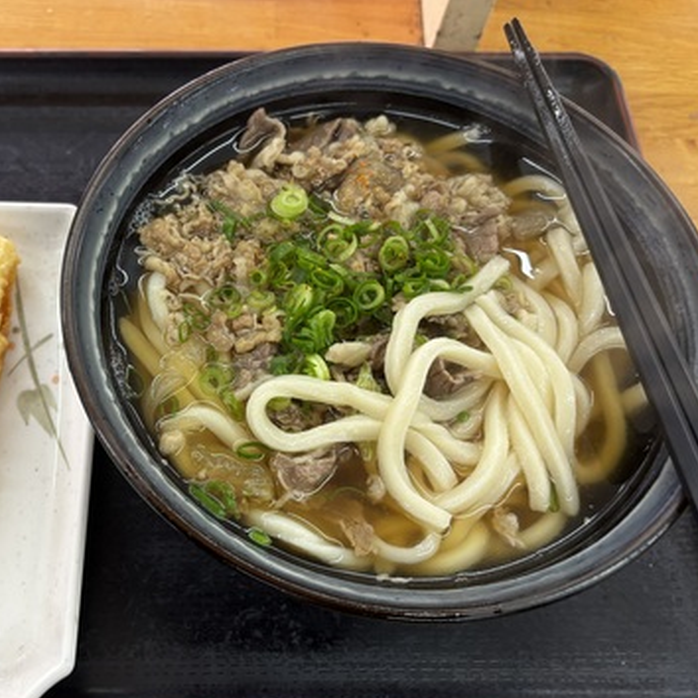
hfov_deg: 41.6
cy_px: 377
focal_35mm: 39
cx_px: 175
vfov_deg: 42.8
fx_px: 890
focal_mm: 5.96
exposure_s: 1/60
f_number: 1.6
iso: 100
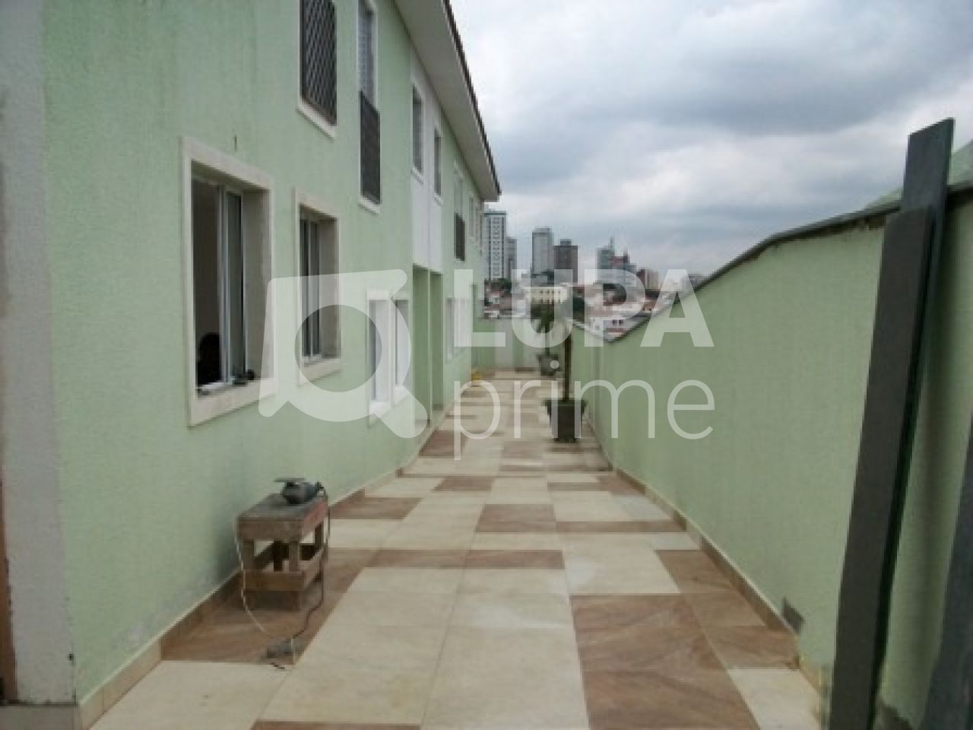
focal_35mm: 34
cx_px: 486
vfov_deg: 41.8
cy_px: 365
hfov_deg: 54.0
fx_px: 956
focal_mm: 5.7
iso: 80
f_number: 5.5
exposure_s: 1/500
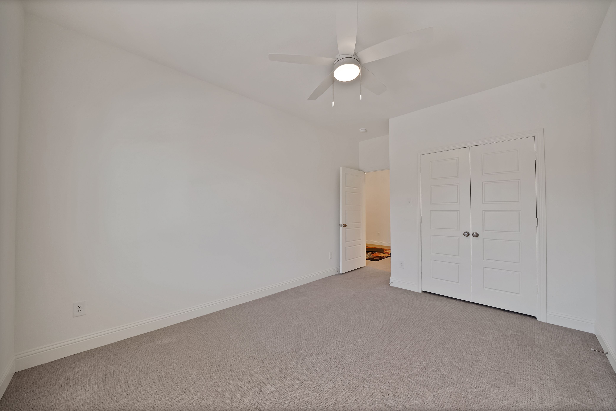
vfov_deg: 90.0
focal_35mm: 12
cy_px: 206
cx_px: 308
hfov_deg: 112.6
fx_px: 205
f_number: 9
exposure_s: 1/8
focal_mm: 12
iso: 640
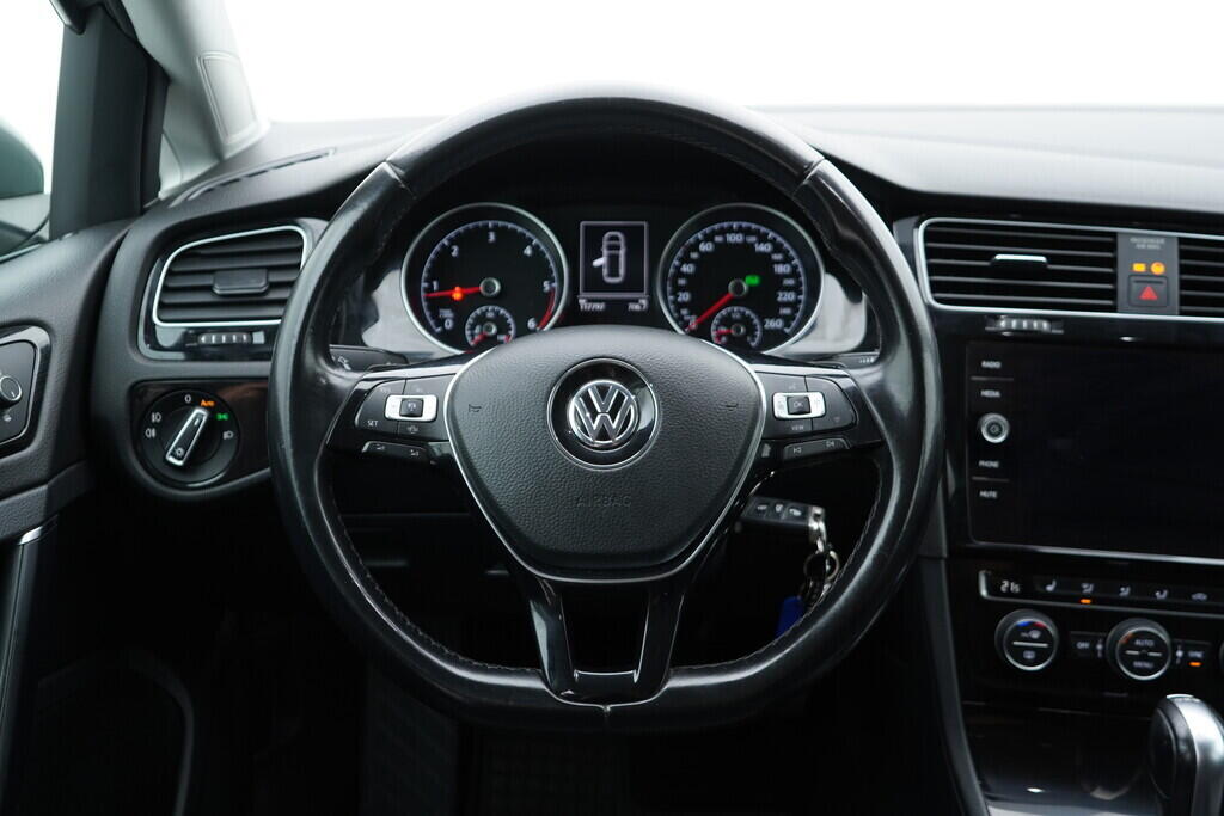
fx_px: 1224
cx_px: 612
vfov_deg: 36.9
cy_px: 408
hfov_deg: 53.1
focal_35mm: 36
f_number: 2.8
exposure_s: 1/40
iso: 200
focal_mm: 24
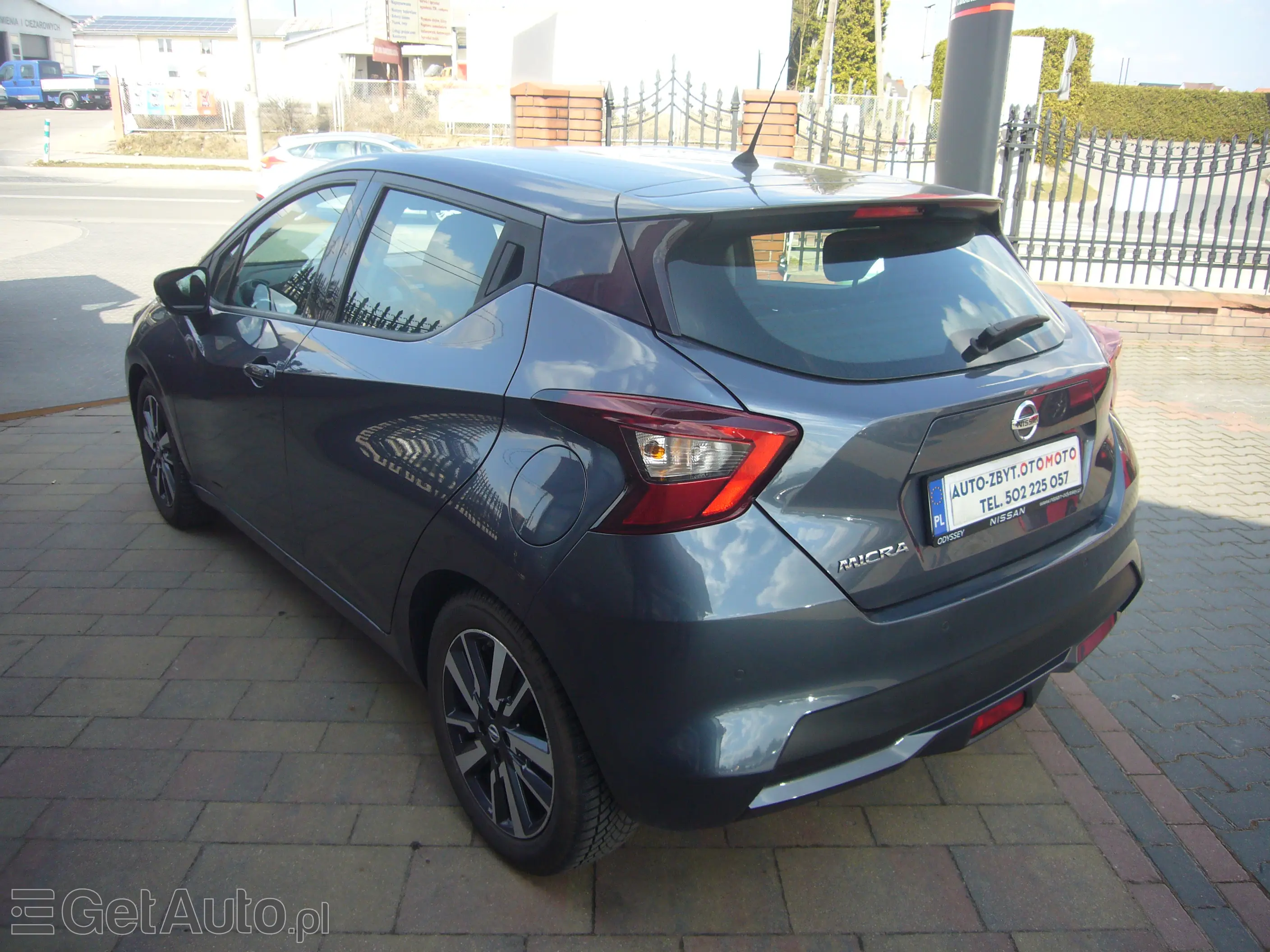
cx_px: 635
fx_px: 1027
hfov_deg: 63.4
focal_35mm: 28
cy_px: 476
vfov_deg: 49.7
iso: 80
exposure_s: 1/320
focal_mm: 4.6
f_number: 2.8
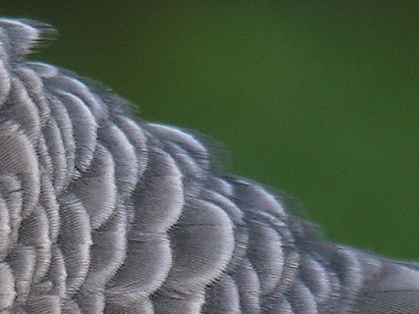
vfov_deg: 1.0
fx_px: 18671
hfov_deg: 1.3
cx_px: -225
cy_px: 482
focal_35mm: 1543
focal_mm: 71
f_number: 5.3
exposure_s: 1/60
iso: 50
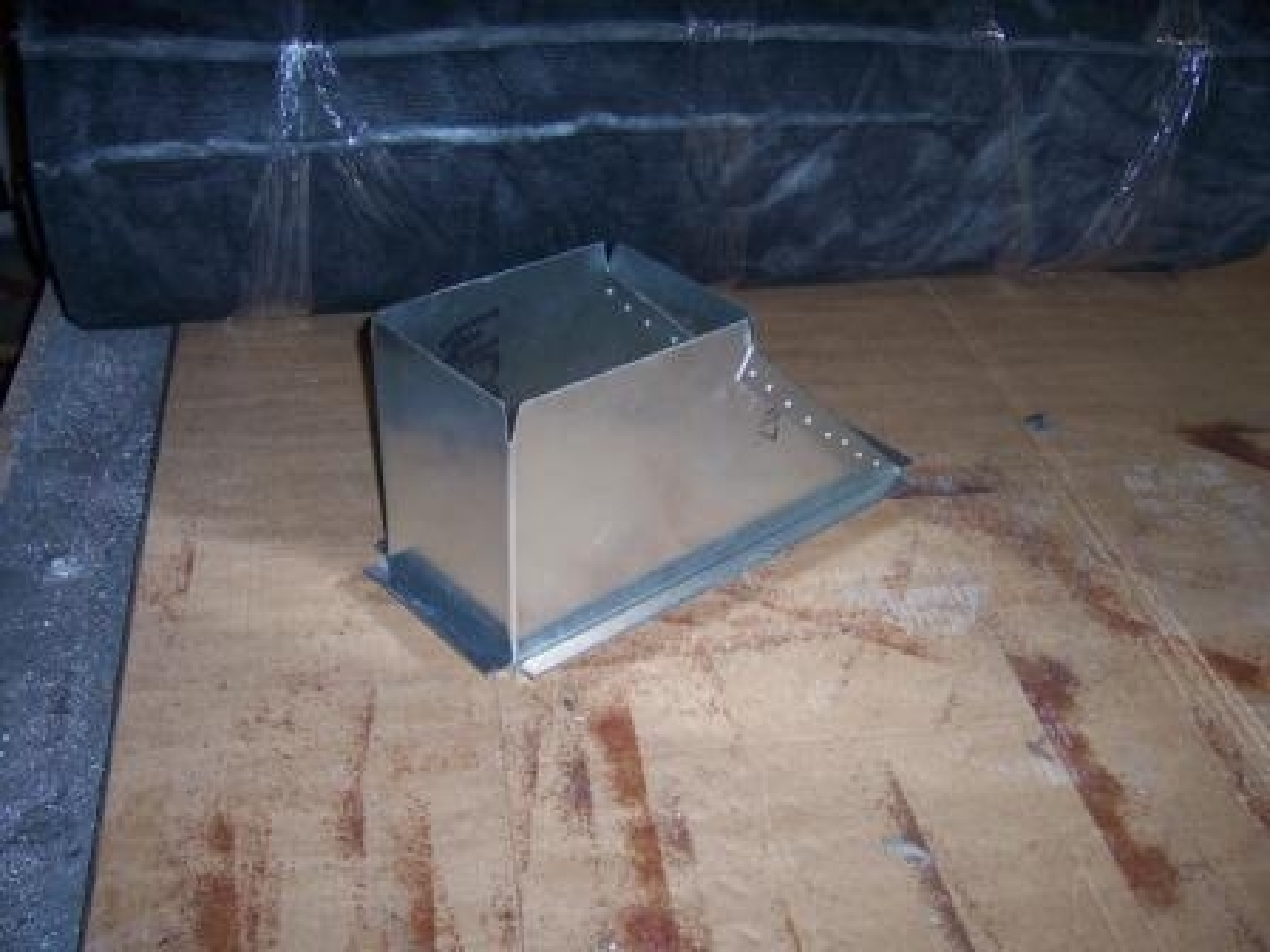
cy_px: 476
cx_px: 635
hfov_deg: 51.4
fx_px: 1321
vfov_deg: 39.7
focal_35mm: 36
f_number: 2.8
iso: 80
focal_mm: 6.2
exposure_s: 1/60
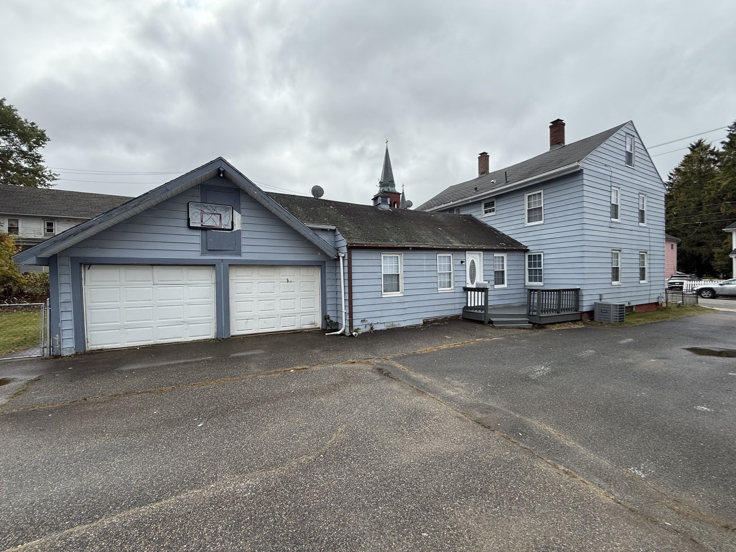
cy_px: 276
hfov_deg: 102.1
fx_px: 298
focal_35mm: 14
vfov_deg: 85.7
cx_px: 368
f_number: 2.2
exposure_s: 1/1961
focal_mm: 2.22
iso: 64
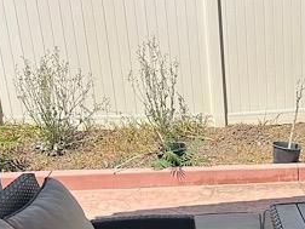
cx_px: 353
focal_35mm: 66
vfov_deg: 21.5
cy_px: 229
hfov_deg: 26.5
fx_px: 582
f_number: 1.5
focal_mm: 5.7
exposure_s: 1/3831
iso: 50
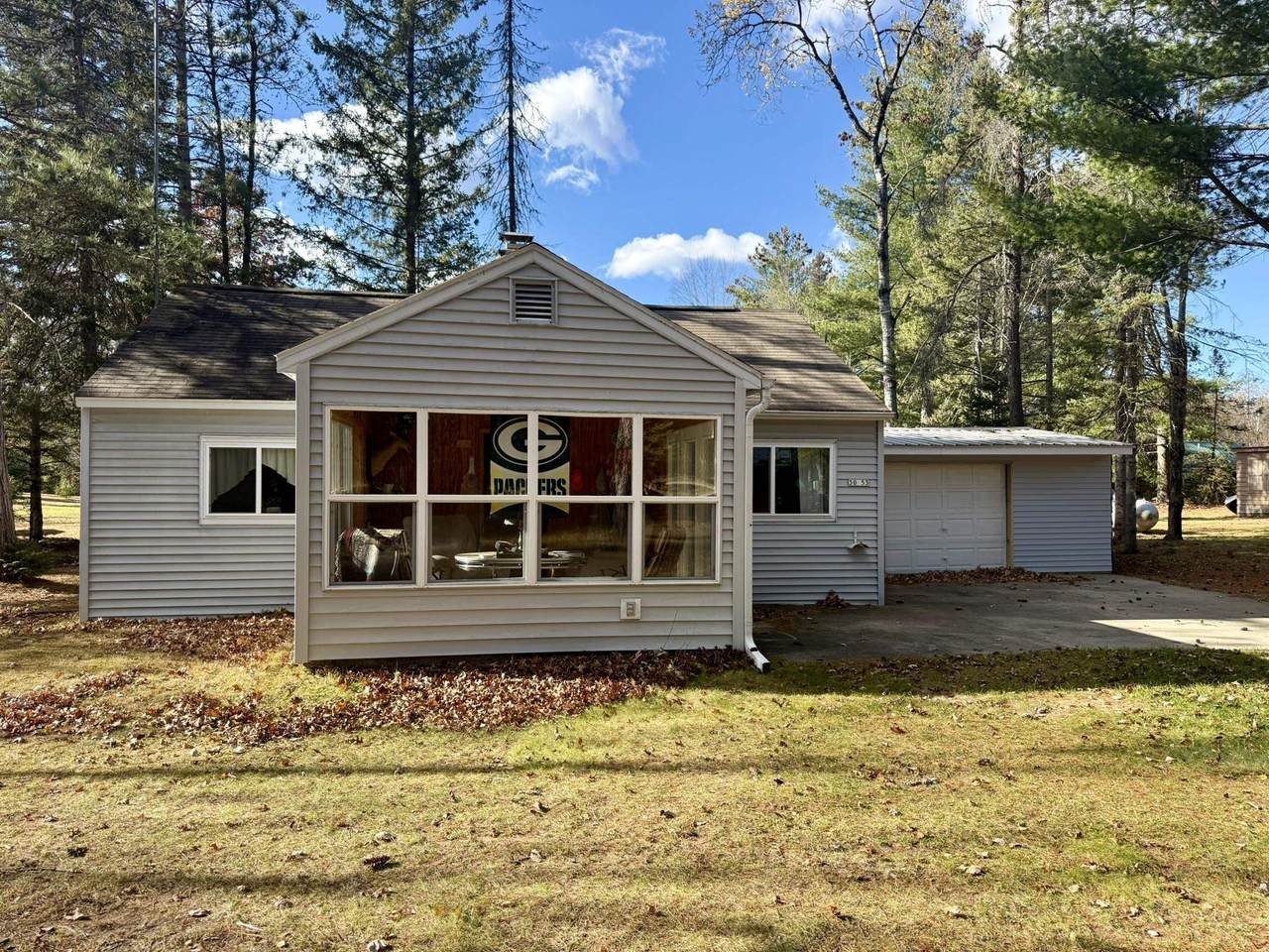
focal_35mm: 24
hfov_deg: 71.6
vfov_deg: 56.8
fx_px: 880
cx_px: 634
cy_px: 476
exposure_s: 1/1901
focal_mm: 6.76
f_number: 1.78
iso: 100
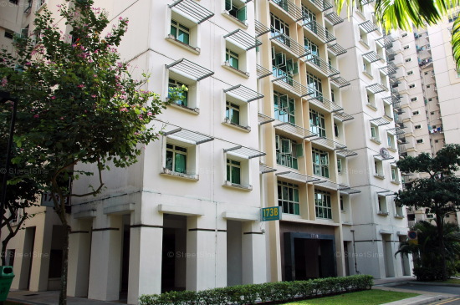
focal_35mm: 30
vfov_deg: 43.5
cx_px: 230
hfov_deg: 62.0
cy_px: 152
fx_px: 383
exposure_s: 1/400
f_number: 5.6
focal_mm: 20
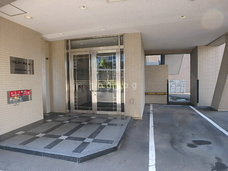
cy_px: 86
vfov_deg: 63.4
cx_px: 114
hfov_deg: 79.0
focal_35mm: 21
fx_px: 138
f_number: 3.5
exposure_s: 1/50
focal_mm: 3.7
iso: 200
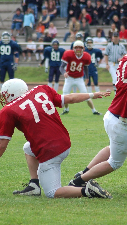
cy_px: 113
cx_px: 104
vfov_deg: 6.1
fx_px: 2131
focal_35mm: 356
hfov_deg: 3.4
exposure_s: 1/800
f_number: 4.5
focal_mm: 150
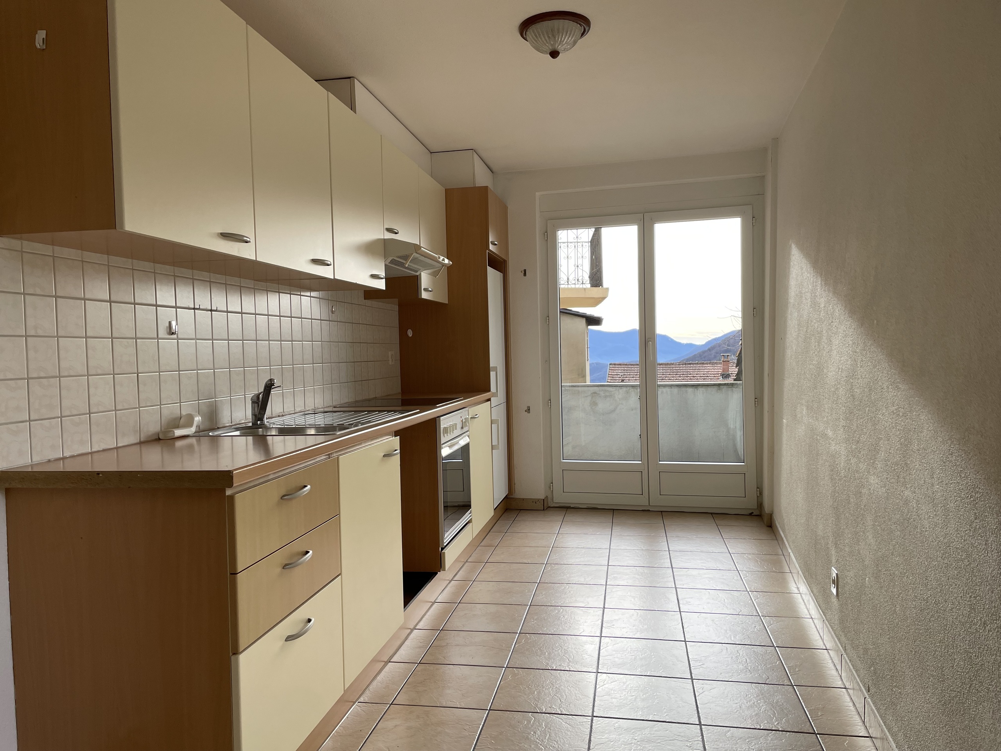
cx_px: 500
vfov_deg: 53.1
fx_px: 752
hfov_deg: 67.3
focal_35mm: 26
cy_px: 376
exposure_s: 1/332
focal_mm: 4.2
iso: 32
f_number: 1.6
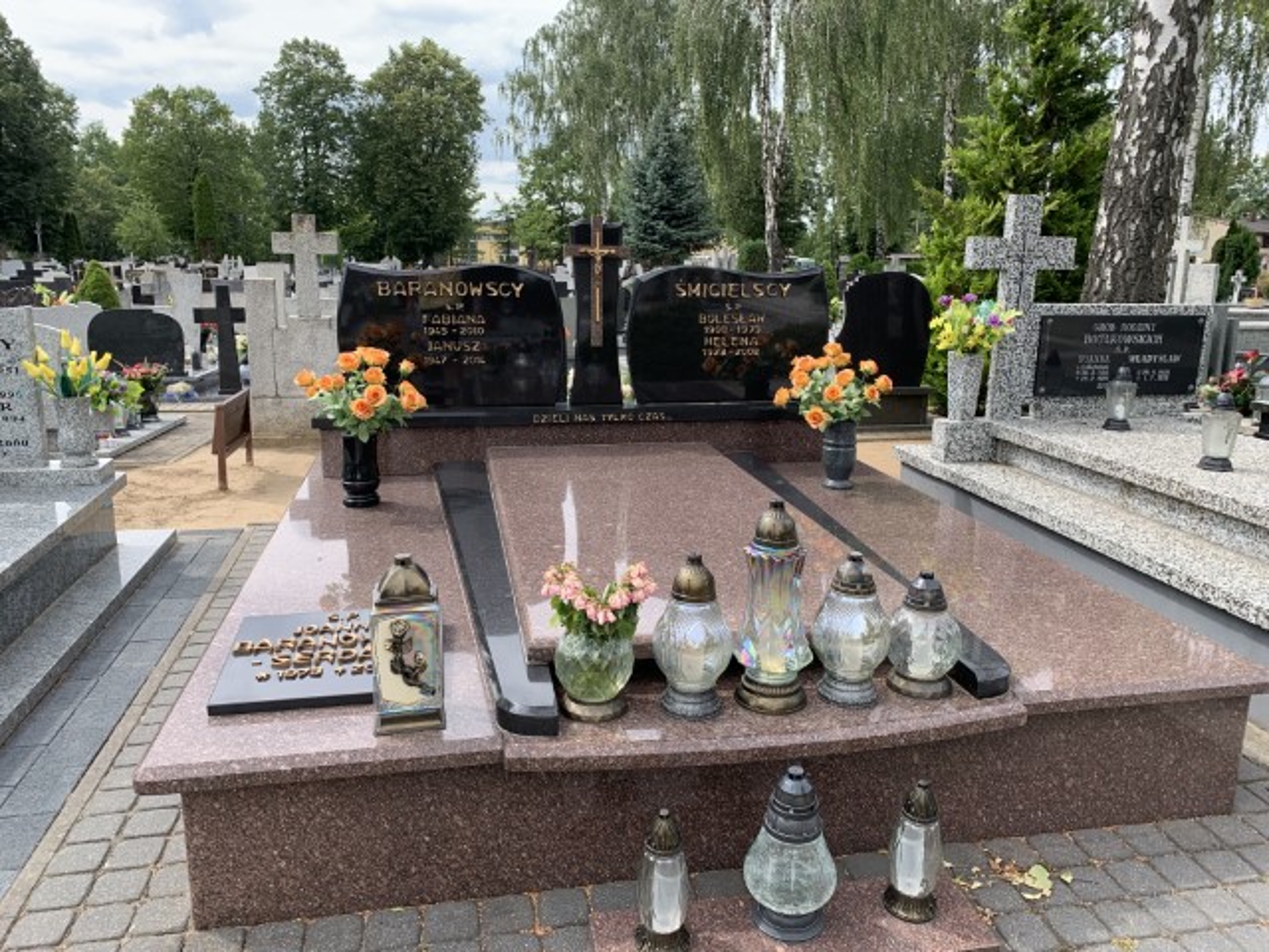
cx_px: 634
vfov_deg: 53.1
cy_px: 476
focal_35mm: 26
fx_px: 953
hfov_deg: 67.3
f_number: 1.8
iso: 25
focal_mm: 4.25
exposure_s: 1/687
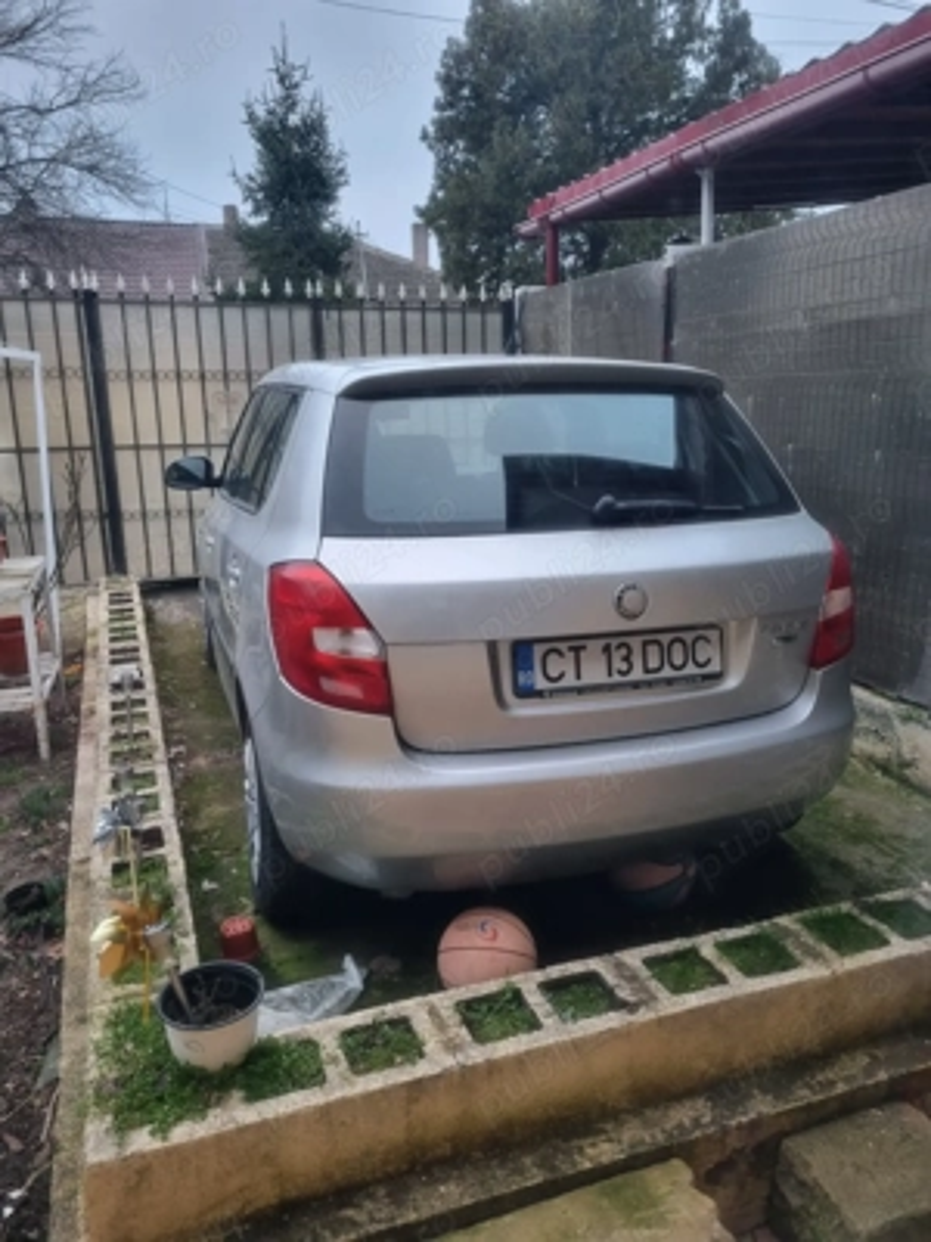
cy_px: 621
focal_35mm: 26
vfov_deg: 67.3
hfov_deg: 53.1
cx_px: 466
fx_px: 932
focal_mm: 5.4
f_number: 1.8
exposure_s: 1/50
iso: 200
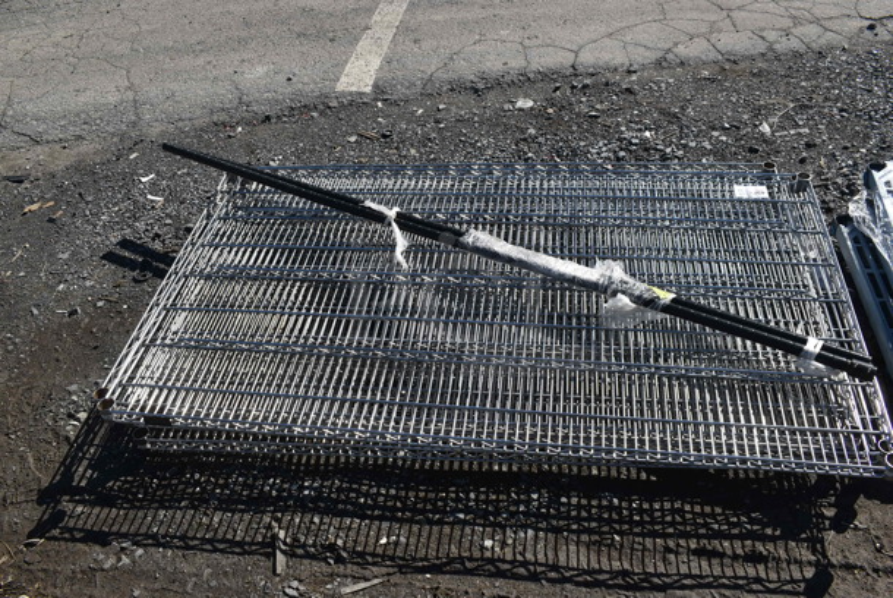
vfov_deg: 40.1
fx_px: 819
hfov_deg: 57.2
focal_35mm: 33
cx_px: 446
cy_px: 299
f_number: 9
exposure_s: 1/800
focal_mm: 22
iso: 200
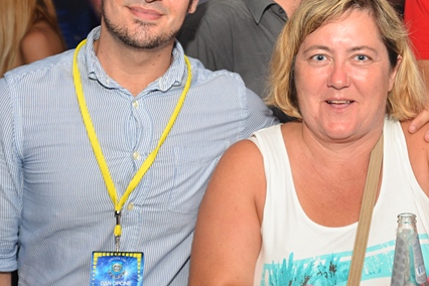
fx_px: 882
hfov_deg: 27.3
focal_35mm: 74
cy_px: 156
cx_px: 239
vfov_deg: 18.4
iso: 800
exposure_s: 1/80
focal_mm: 35
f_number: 4.5
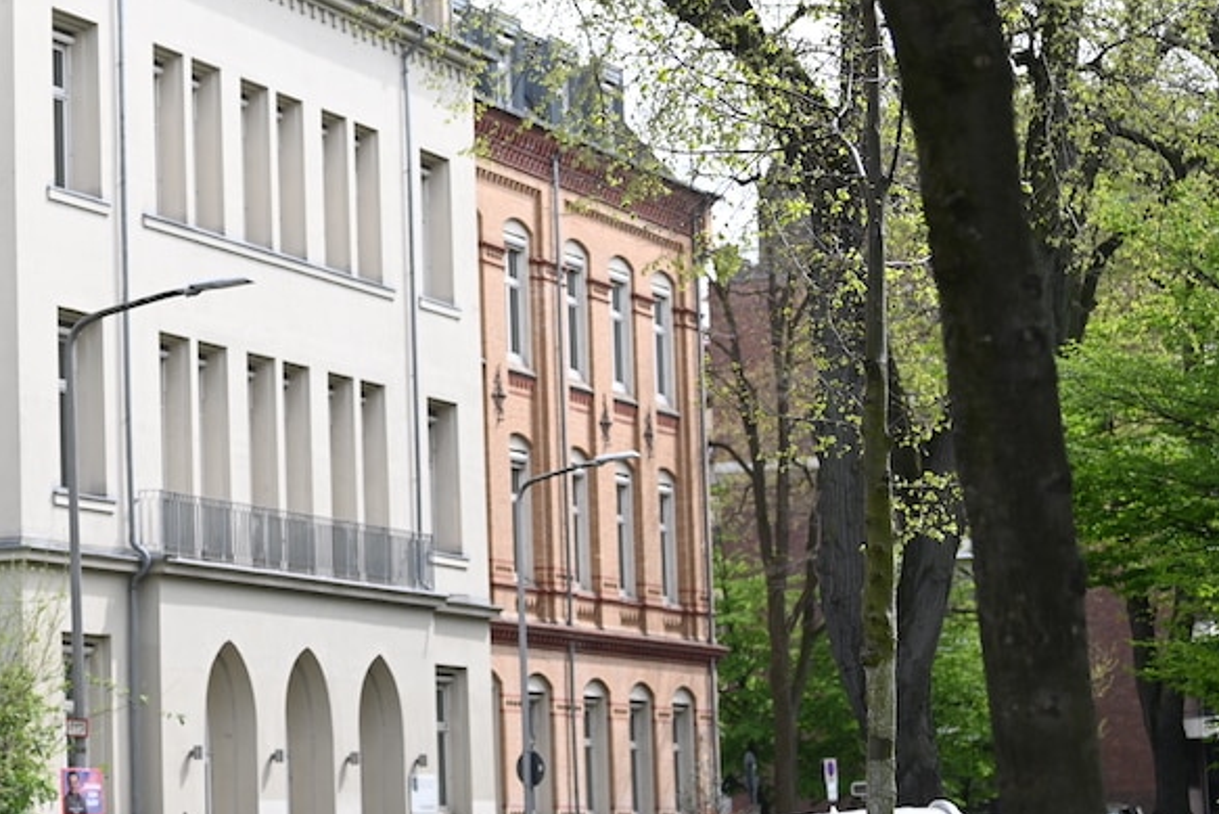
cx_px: 232
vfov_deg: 11.1
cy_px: 302
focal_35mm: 123
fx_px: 4166
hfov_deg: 16.5
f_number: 3.5
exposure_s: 1/500
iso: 100
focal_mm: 70
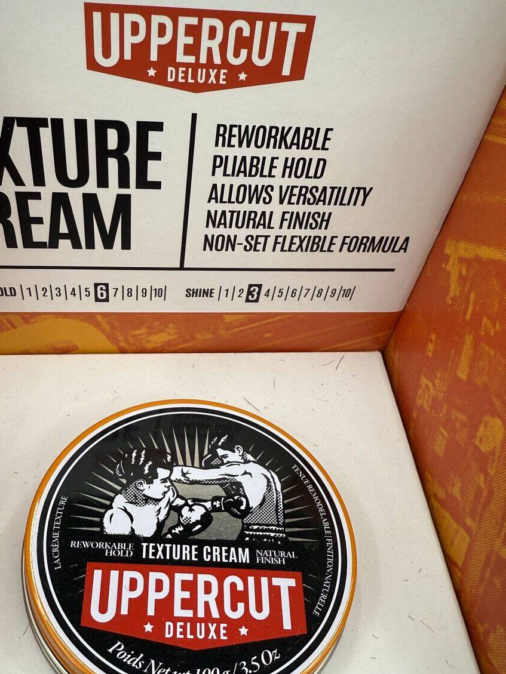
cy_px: 424
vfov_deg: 53.3
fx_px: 663
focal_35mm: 34
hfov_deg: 41.7
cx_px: 211
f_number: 2.2
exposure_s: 1/99
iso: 64
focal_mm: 2.22
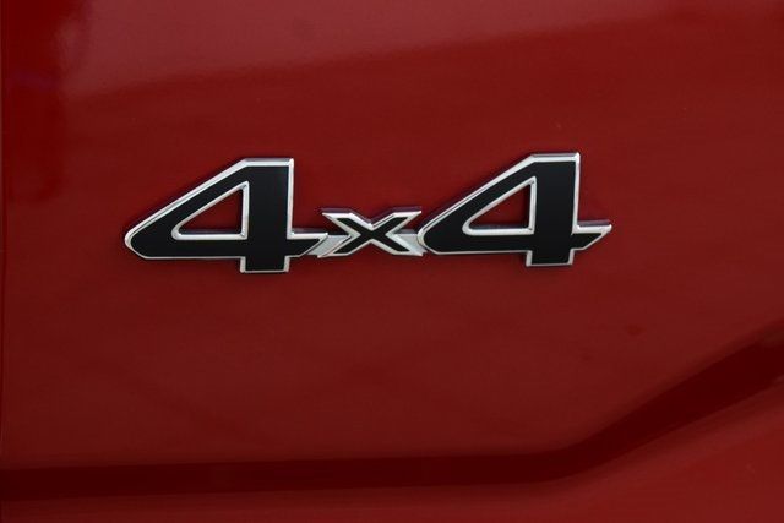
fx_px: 2287
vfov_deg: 13.0
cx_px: 392
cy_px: 262
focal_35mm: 105
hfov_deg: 19.5
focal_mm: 70
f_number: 5
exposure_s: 1/30
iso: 1600
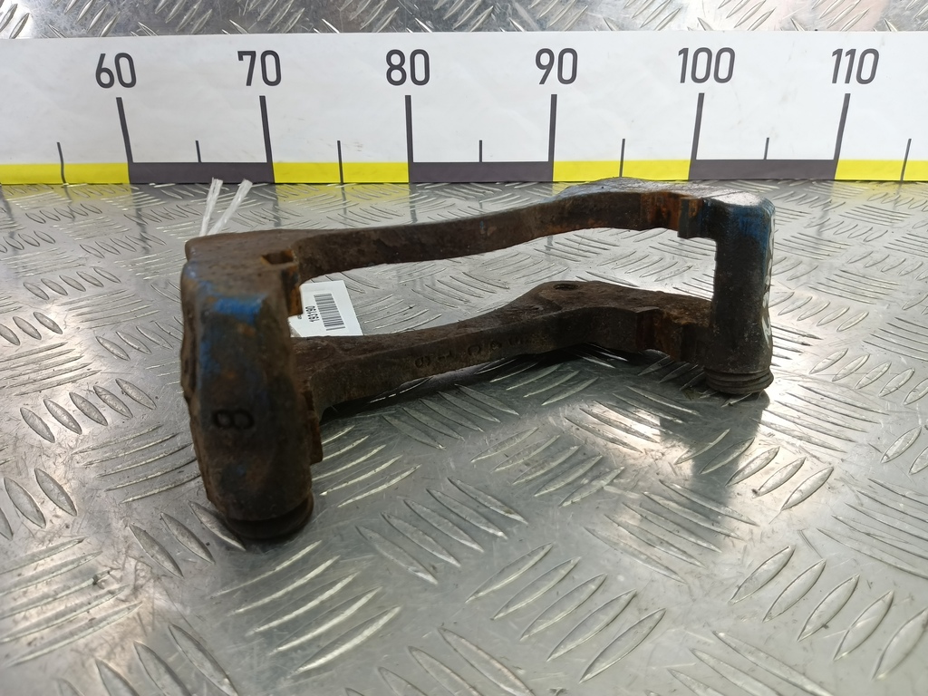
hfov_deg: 73.9
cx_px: 464
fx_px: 617
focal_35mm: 23
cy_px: 348
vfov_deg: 58.9
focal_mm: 4.11
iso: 90
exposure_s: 1/50
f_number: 1.6
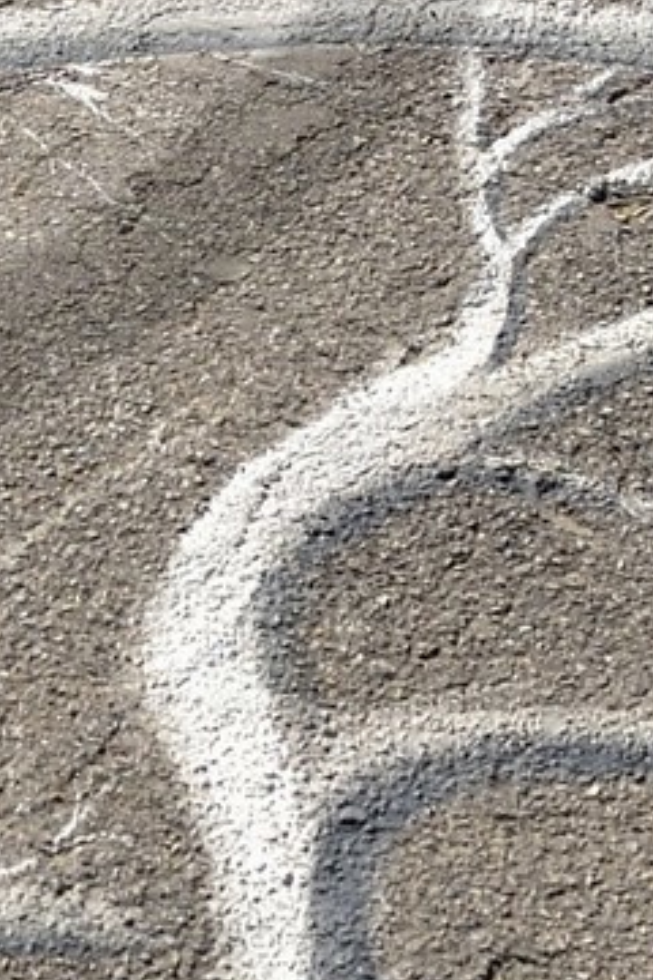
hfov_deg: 8.2
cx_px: -571
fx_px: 4353
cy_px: -724
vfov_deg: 11.9
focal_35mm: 160
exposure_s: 1/640
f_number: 8
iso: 200
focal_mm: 24
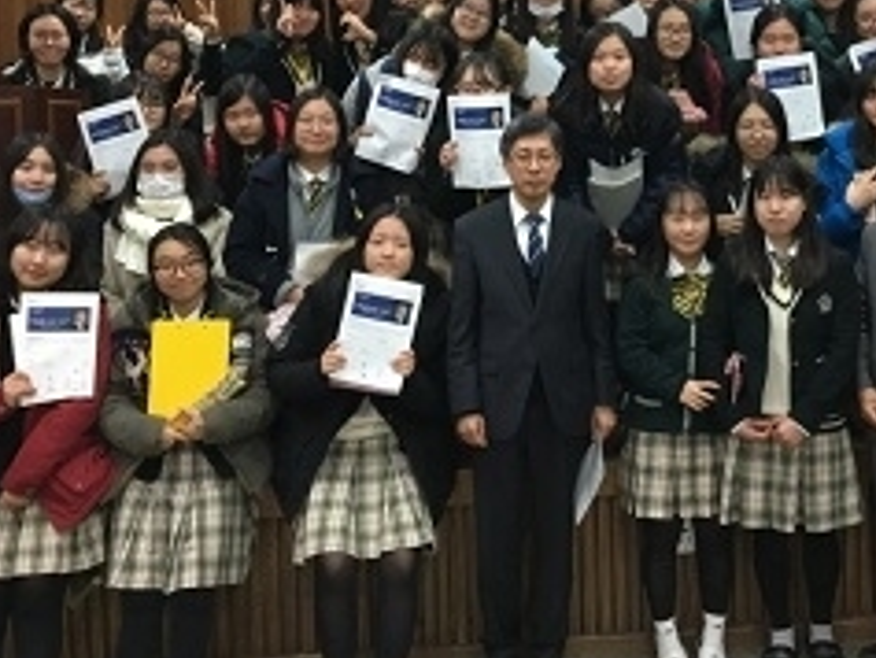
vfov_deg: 26.0
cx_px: 599
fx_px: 1393
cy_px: 109
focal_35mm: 55
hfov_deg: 34.5
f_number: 2.2
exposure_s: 1/30
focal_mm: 4.15
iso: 125
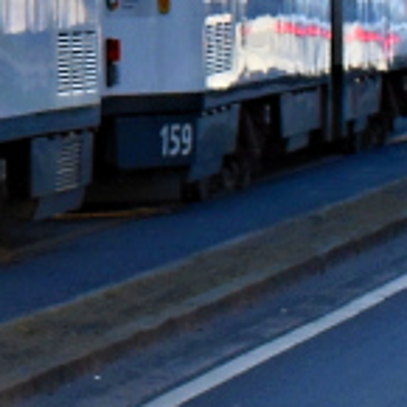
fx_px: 4720
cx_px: -755
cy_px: -268
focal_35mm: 355
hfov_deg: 4.7
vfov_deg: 4.9
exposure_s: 1/250
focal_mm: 31
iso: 280
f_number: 8
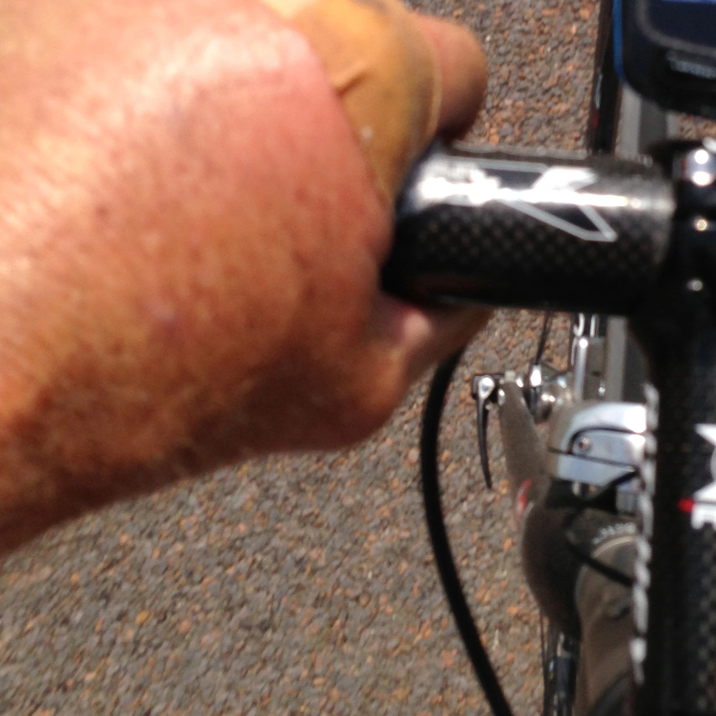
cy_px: 202
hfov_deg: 26.8
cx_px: 565
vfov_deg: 27.0
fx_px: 1474
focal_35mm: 63
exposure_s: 1/2088
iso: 50
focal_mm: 4.13
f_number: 2.4
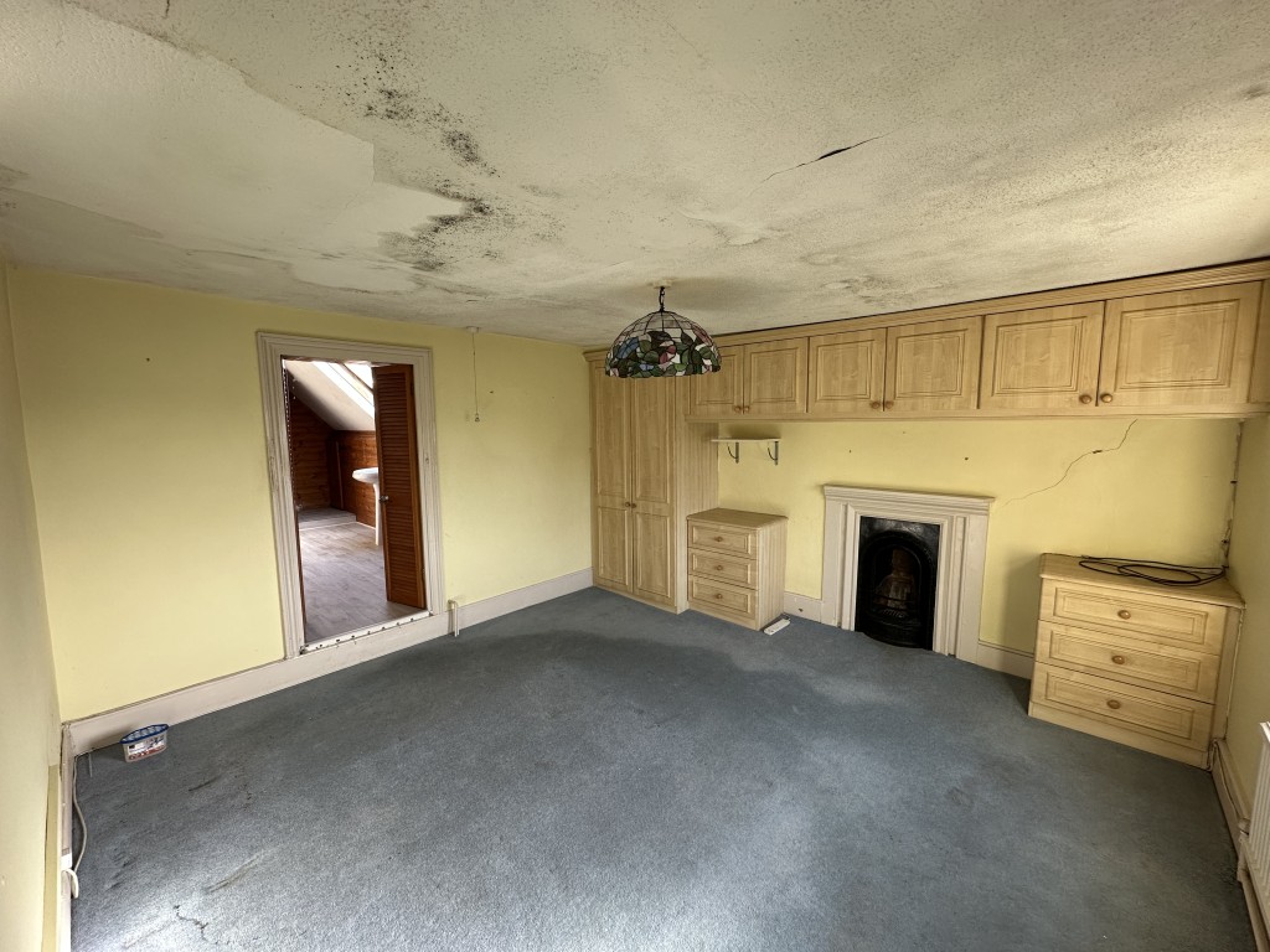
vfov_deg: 85.7
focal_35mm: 14
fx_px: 514
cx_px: 635
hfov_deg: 102.1
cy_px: 476
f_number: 2.2
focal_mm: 2.22
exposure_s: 1/99
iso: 125
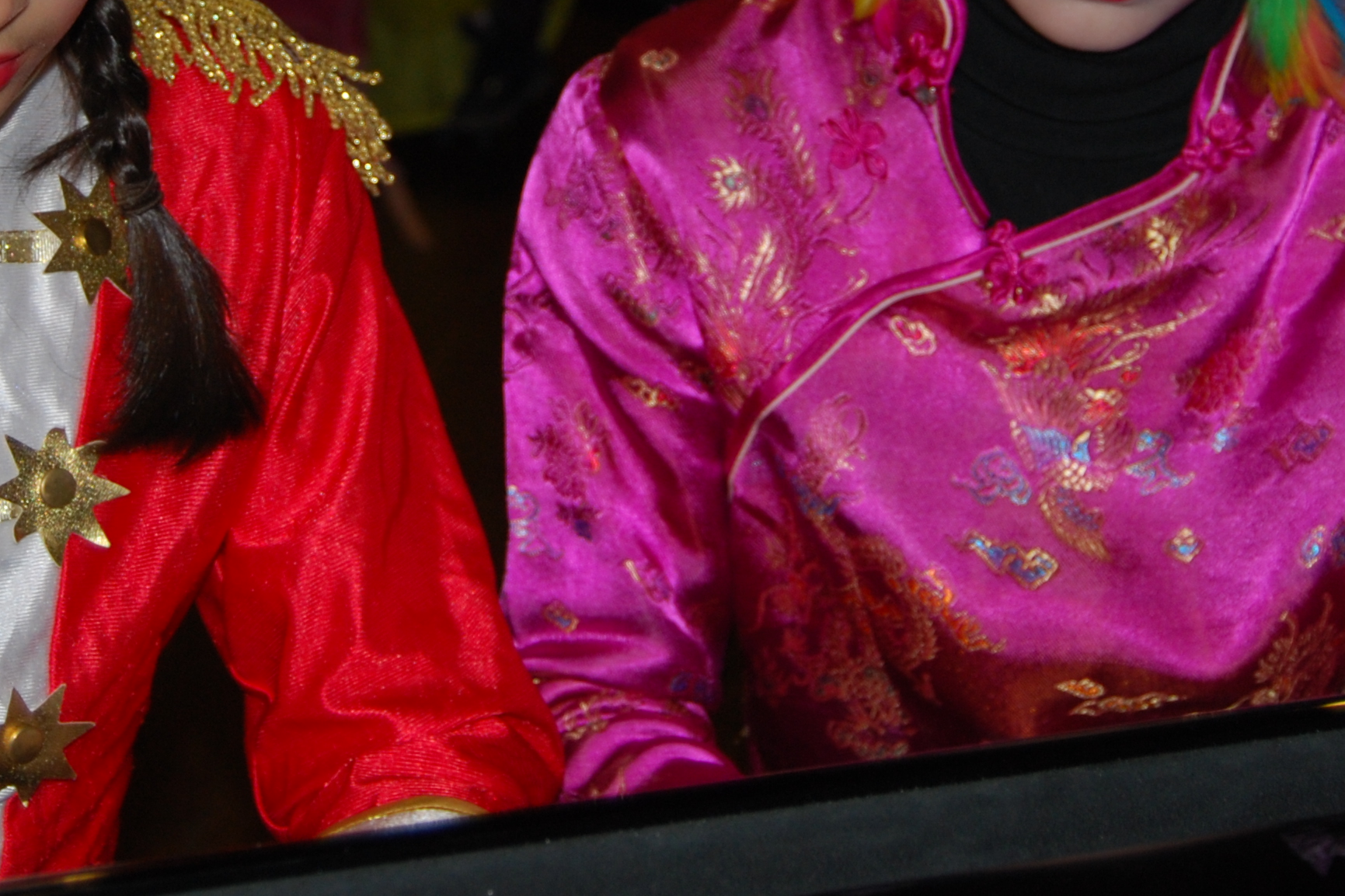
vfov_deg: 13.0
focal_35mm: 104
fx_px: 3890
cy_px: -7
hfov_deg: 19.5
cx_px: 379
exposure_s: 1/60
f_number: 4.5
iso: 200
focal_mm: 31
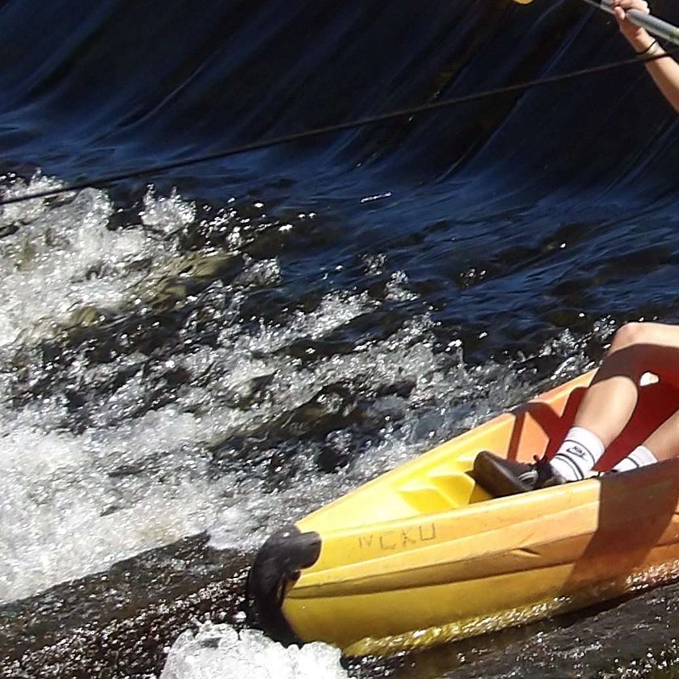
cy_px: 275
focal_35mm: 401
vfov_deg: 4.4
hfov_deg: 4.4
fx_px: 8899
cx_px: 797
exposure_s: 1/709
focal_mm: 18.2
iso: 100
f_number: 4.2
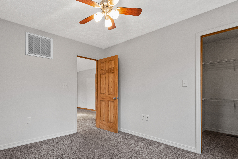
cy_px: 92
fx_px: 126
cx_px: 96
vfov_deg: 64.2
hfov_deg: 85.9
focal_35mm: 19
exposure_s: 1/15
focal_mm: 14
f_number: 6.3
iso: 320
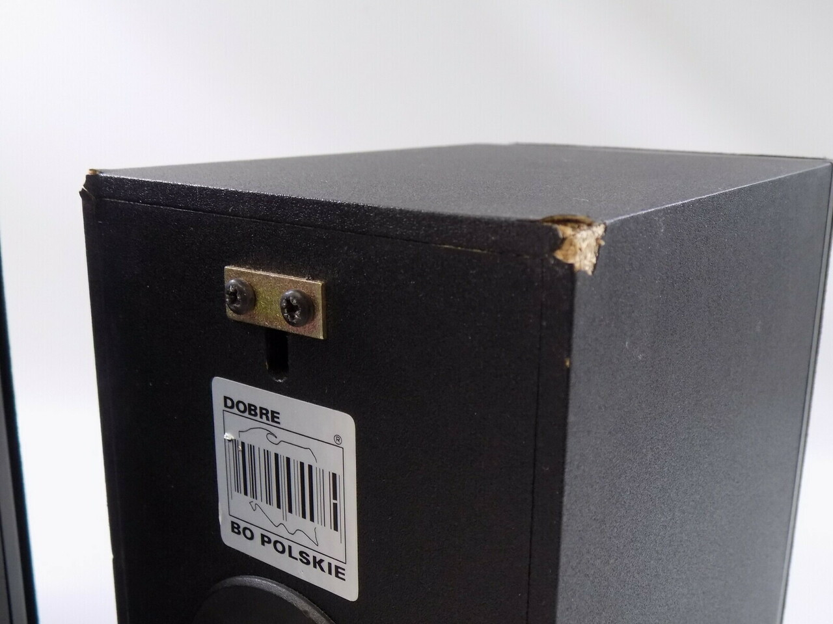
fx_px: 818
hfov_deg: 54.0
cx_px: 416
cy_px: 312
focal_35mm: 34
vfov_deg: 41.8
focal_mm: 6.1
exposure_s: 1/30
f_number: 3.4
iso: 180
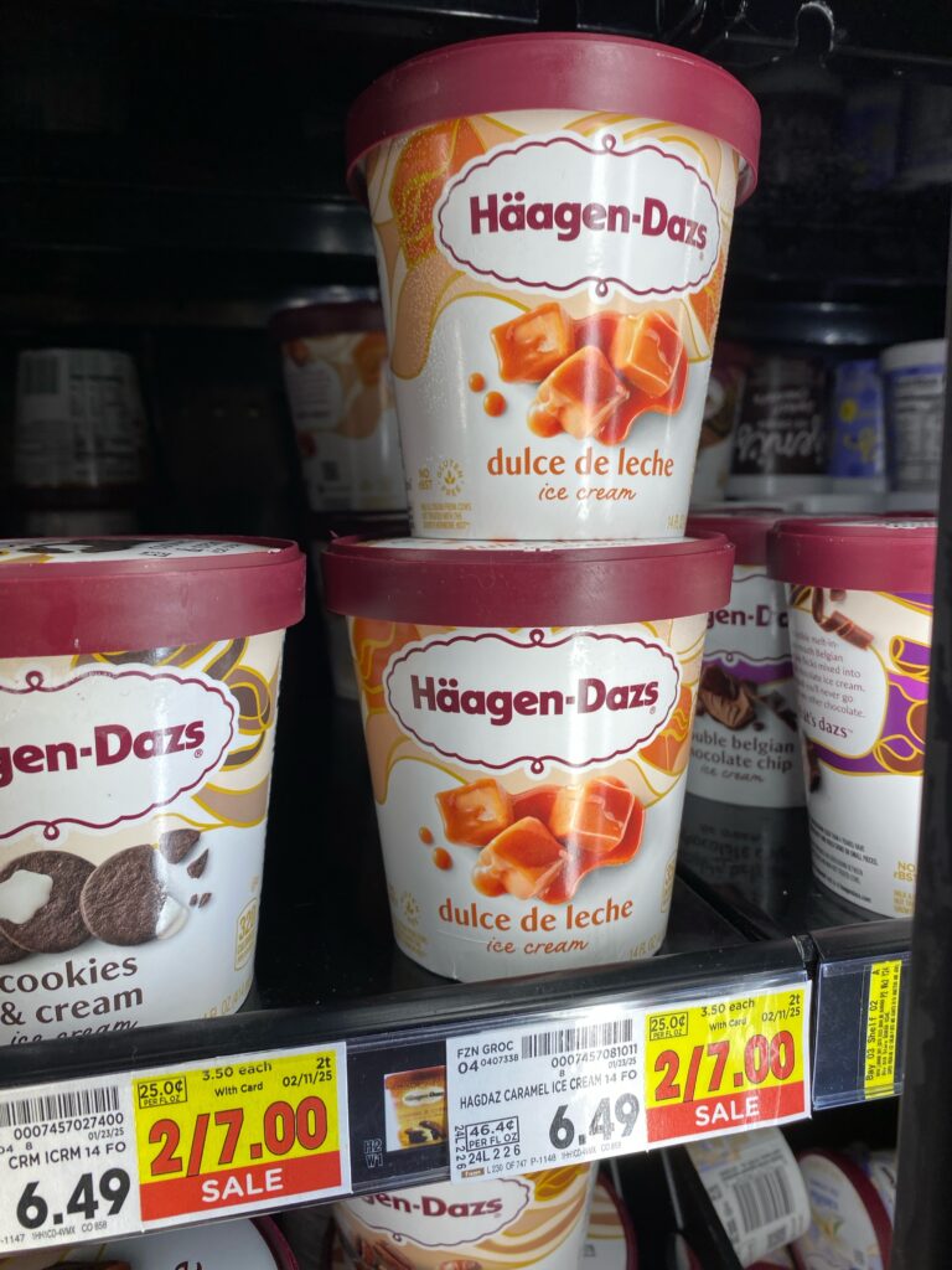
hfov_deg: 53.1
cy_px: 635
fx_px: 953
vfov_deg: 67.3
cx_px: 476
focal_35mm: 26
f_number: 1.8
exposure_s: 1/120
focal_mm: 4.25
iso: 50
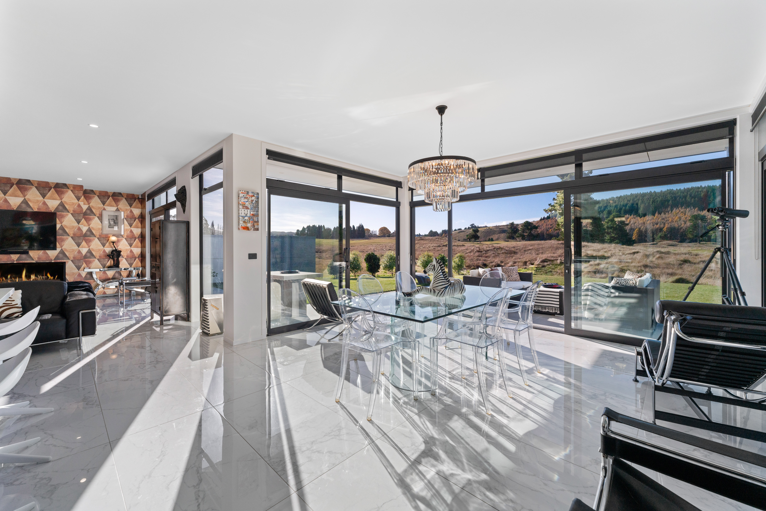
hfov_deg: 104.2
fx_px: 298
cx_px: 383
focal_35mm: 14
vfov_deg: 81.2
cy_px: 256
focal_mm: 14
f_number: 7.1
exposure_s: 1/640
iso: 500
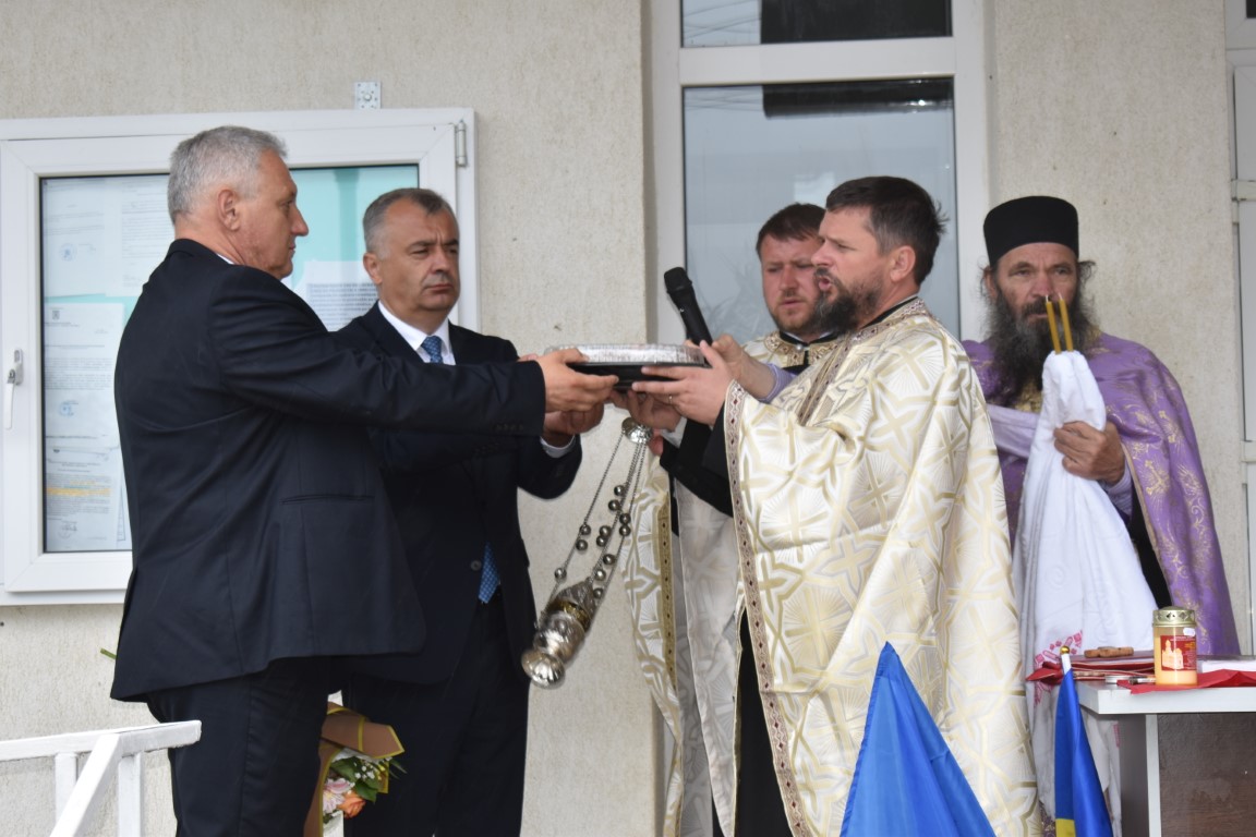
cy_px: 418
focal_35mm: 82
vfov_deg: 16.6
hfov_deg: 24.6
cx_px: 628
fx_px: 2878
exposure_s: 1/125
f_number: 5.6
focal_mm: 55
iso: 200
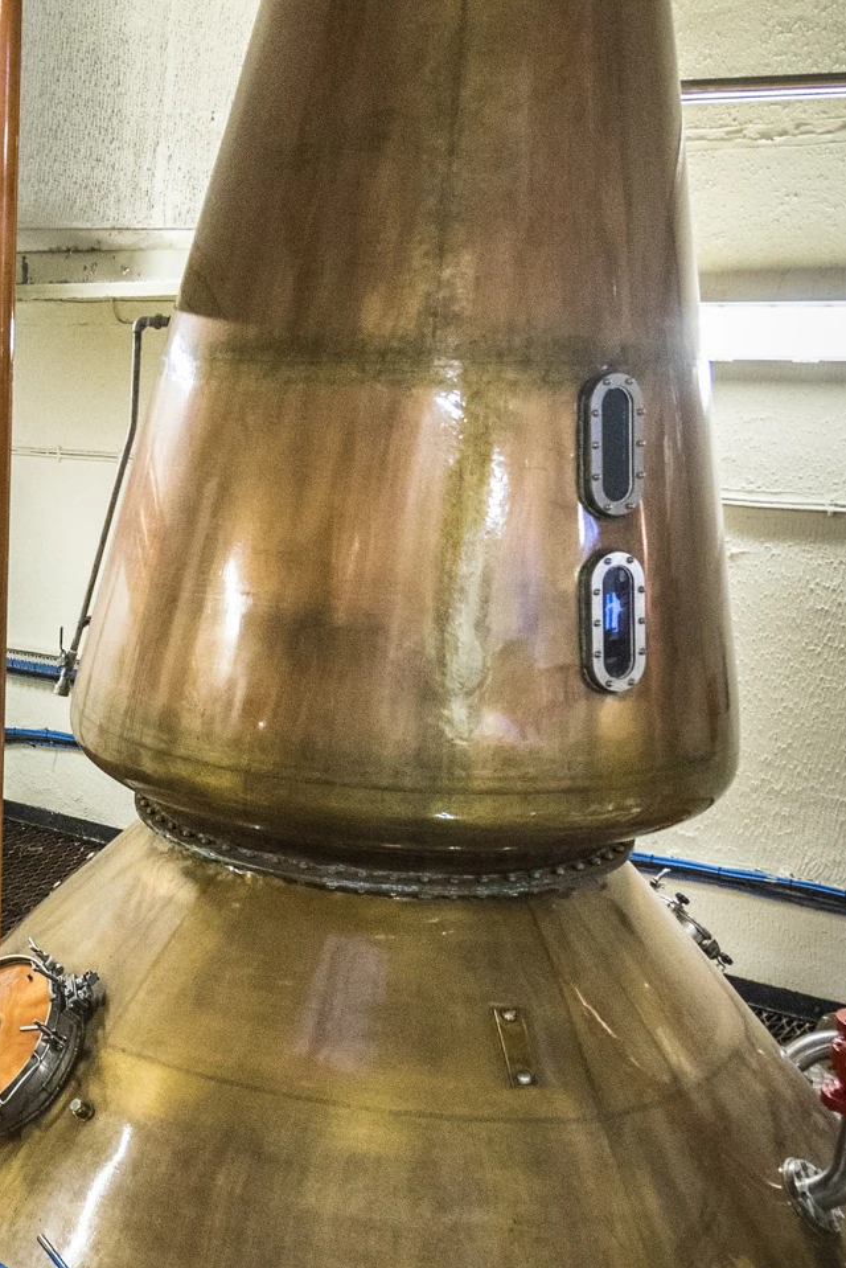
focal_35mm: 48
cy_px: 834
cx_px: -213
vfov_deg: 40.6
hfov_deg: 24.9
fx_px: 1691
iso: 1250
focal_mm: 16
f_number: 4
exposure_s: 1/60
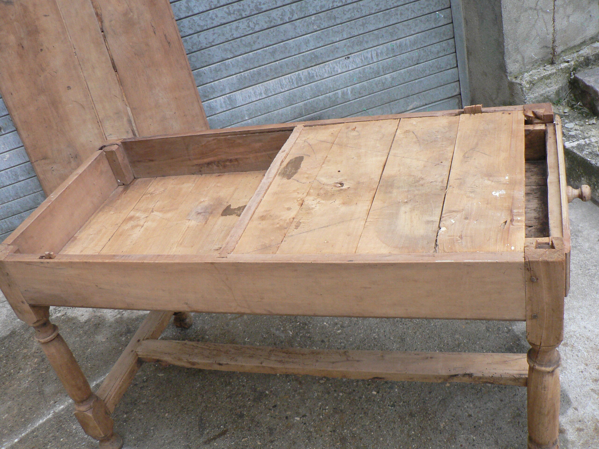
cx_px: 300
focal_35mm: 36
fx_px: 623
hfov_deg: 51.4
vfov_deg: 39.7
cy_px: 224
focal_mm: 6
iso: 200
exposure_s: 1/25
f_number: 2.8
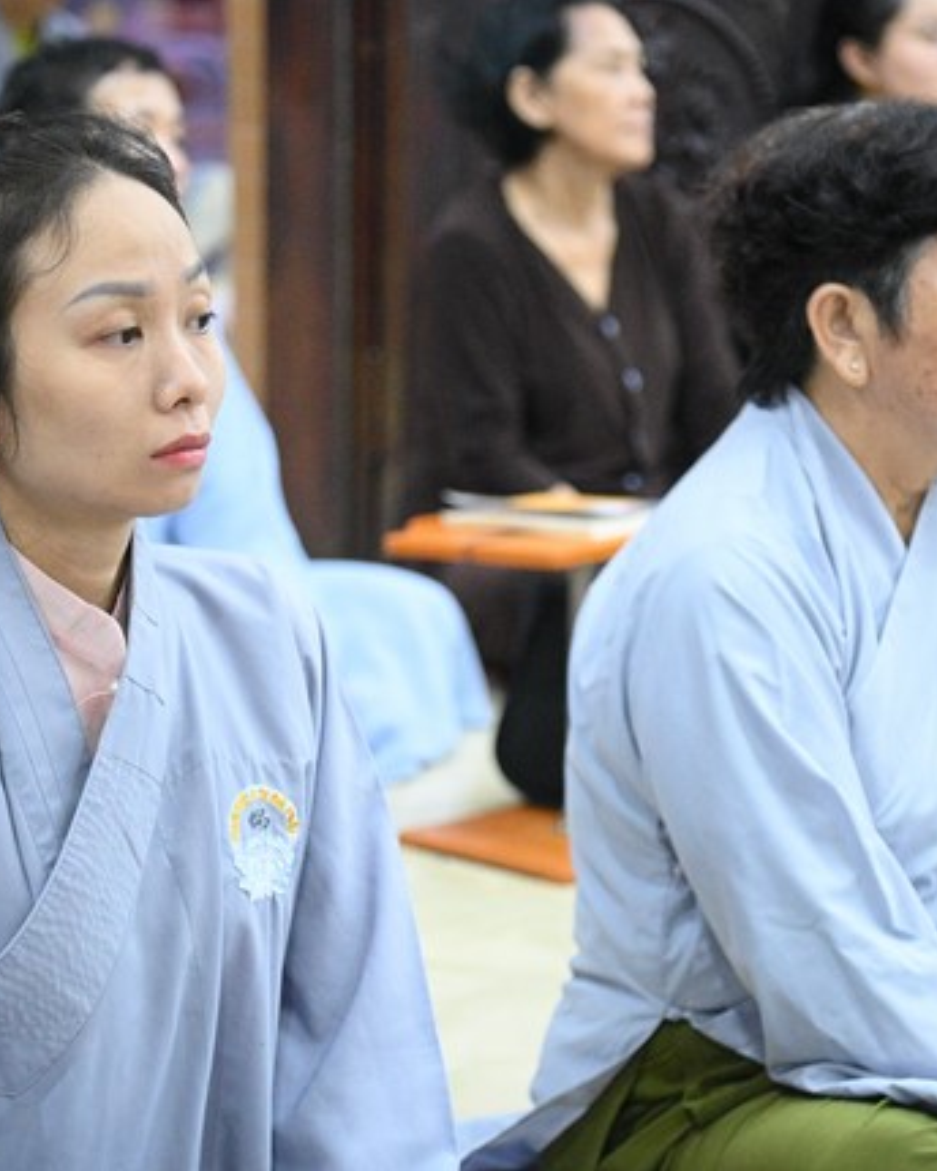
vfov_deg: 15.8
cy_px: 586
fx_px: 4229
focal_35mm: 122
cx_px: 498
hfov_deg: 12.6
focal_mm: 86
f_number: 4
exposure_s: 1/200
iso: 16000
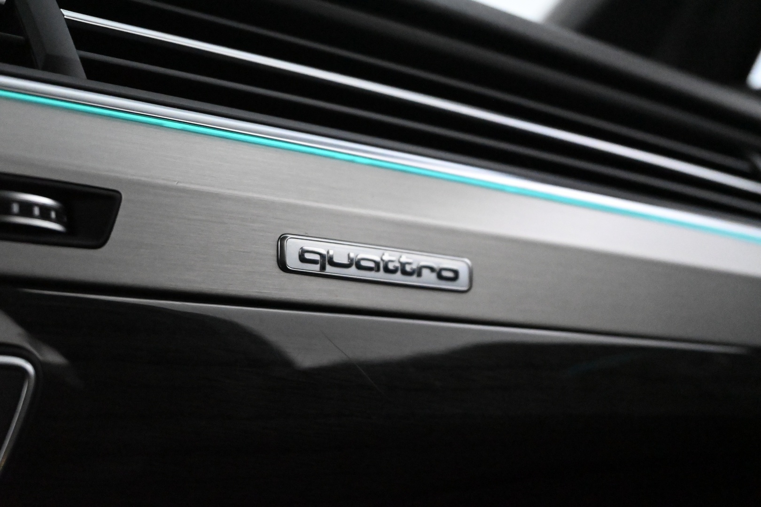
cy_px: 254
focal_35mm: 69
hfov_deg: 29.2
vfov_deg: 19.7
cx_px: 380
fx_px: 1458
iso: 12800
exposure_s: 1/80
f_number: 6
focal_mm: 46
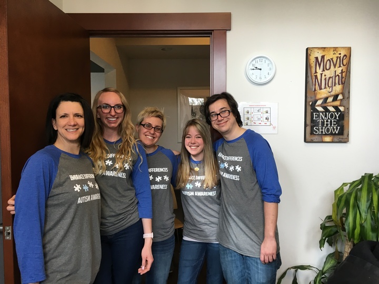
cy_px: 142
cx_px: 190
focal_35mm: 29
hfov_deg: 61.7
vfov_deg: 48.2
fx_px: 318
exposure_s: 1/30
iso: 32
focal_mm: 4.15
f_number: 2.2
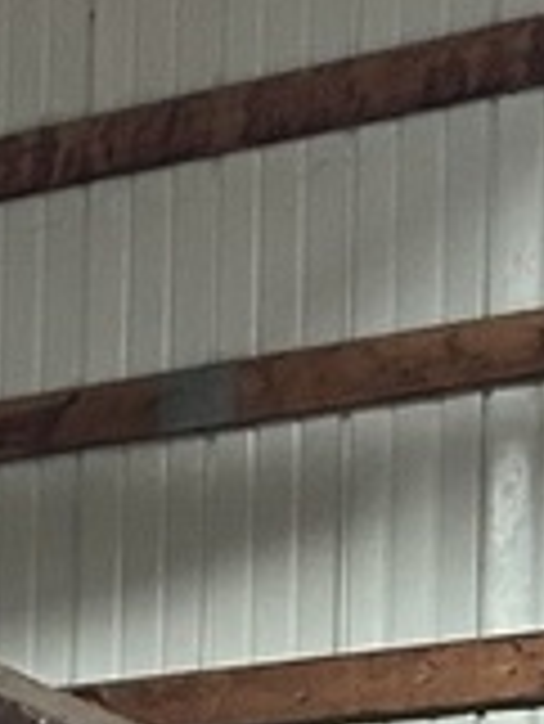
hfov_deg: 7.8
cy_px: 1304
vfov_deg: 10.7
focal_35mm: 174
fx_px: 3641
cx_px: -881
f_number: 1.5
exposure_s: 1/60
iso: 250
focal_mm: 5.7
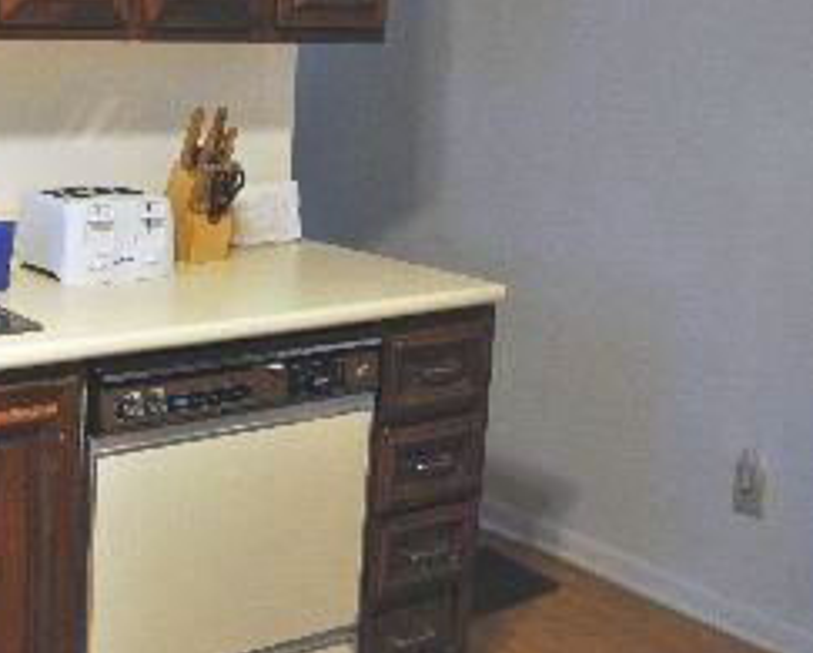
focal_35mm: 52
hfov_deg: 32.8
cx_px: -13
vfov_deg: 28.9
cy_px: 201
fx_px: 1253
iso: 800
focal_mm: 18
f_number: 3.5
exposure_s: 1/30
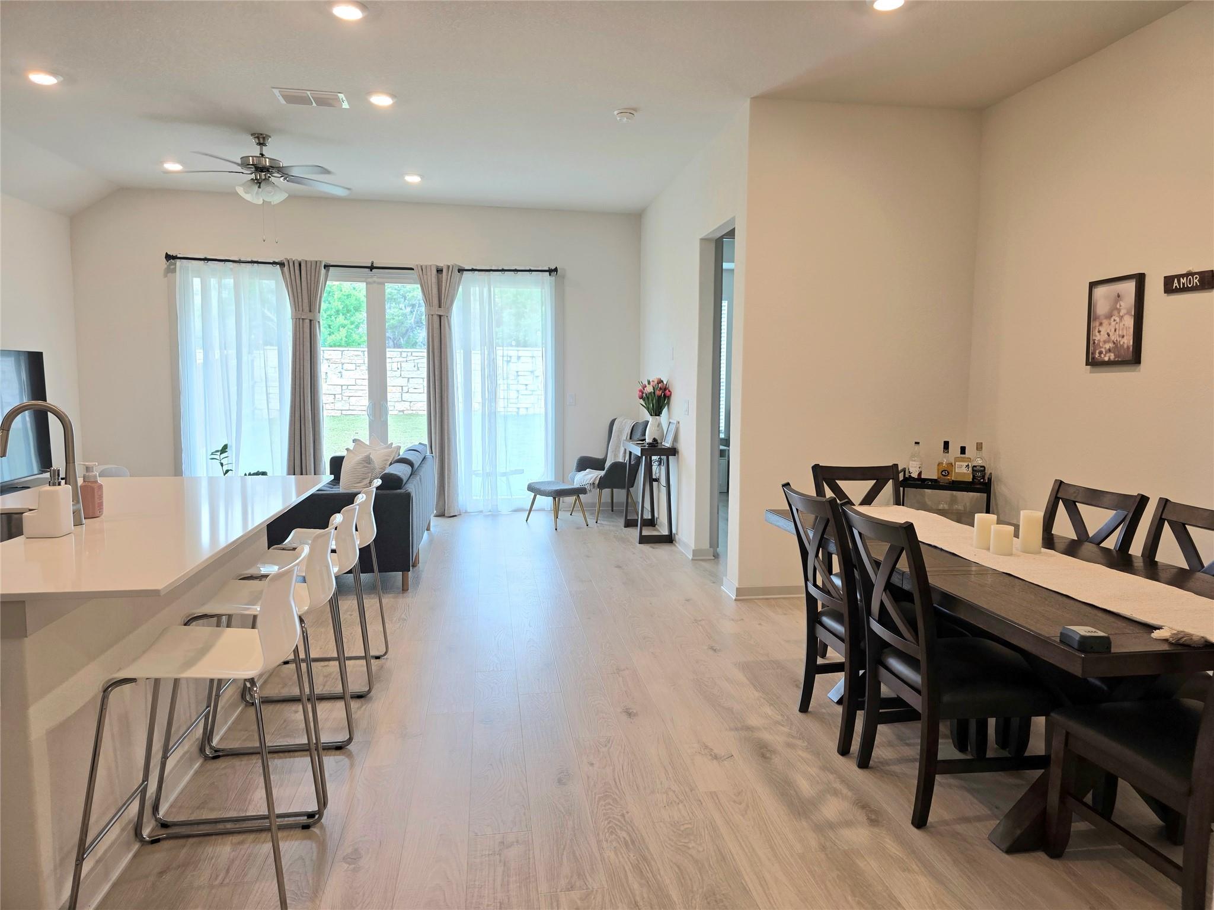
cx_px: 607
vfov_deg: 58.9
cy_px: 455
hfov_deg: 73.9
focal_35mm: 23
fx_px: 807
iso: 64
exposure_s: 1/120
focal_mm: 6.3
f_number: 1.7
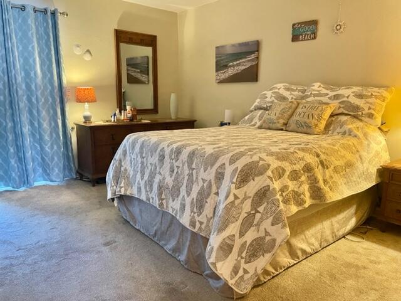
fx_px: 301
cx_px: 200
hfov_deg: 67.3
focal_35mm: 26
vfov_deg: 53.1
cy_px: 150
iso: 500
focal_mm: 4.2
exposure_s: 1/40
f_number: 1.6
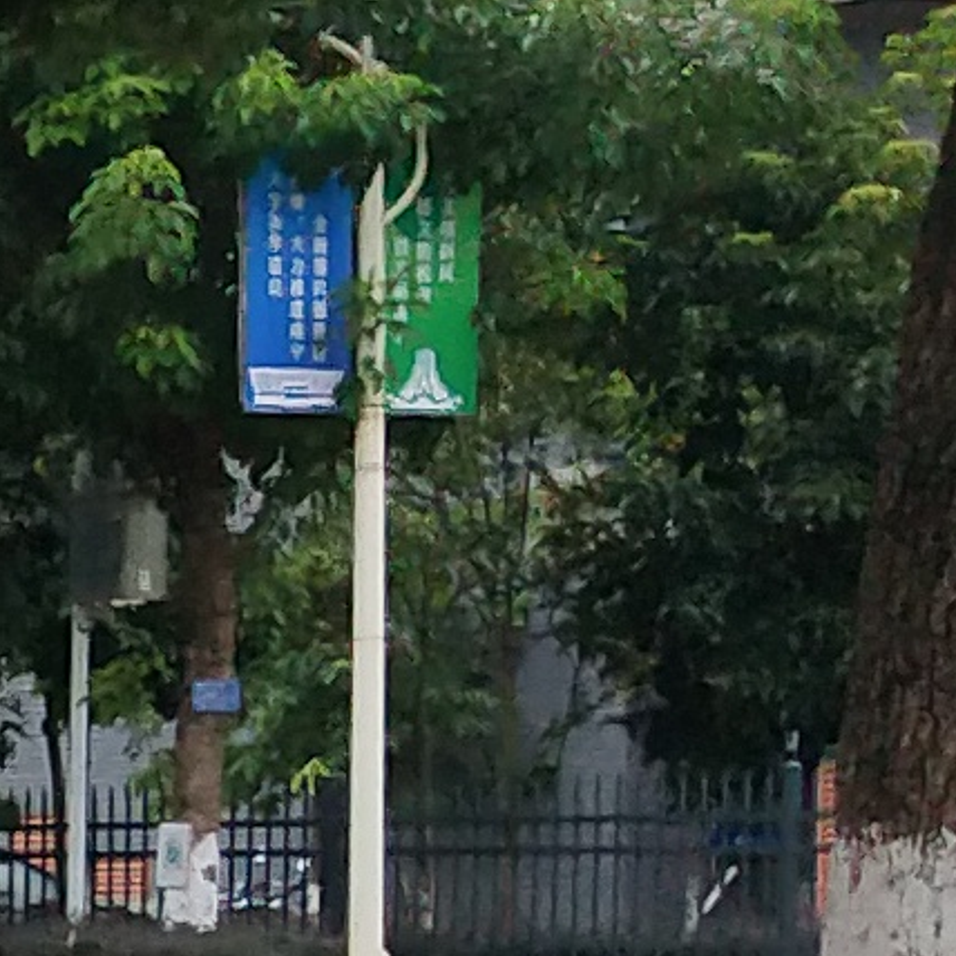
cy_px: 1374
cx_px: -2654
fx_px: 7811
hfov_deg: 6.0
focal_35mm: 250
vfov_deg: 6.9
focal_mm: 3.95
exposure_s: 1/2180
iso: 139
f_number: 1.8
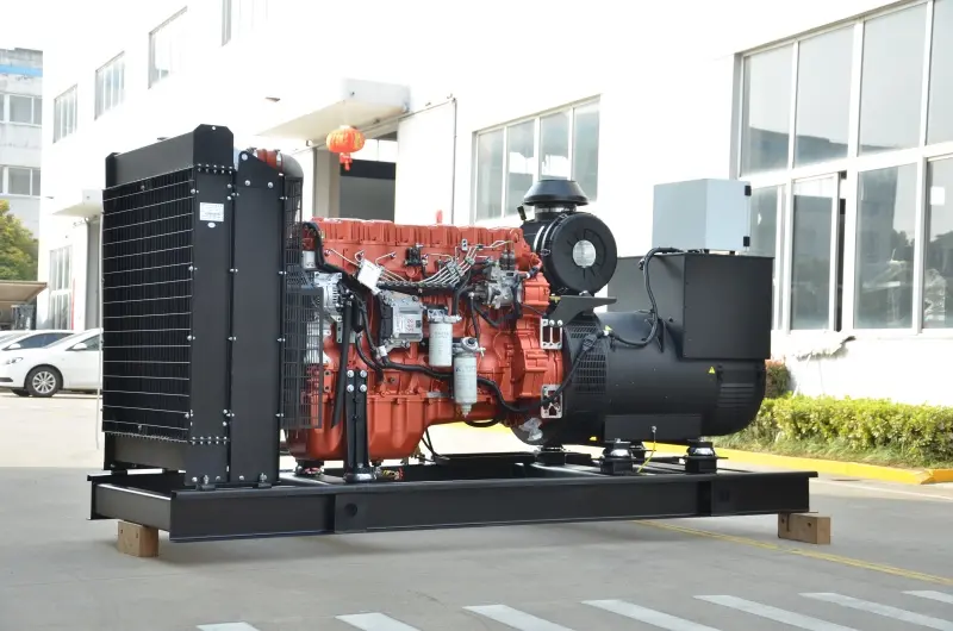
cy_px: 316
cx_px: 476
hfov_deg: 32.0
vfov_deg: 21.5
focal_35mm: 63
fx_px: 1664
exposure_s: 1/100
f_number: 5
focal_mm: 42
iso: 100
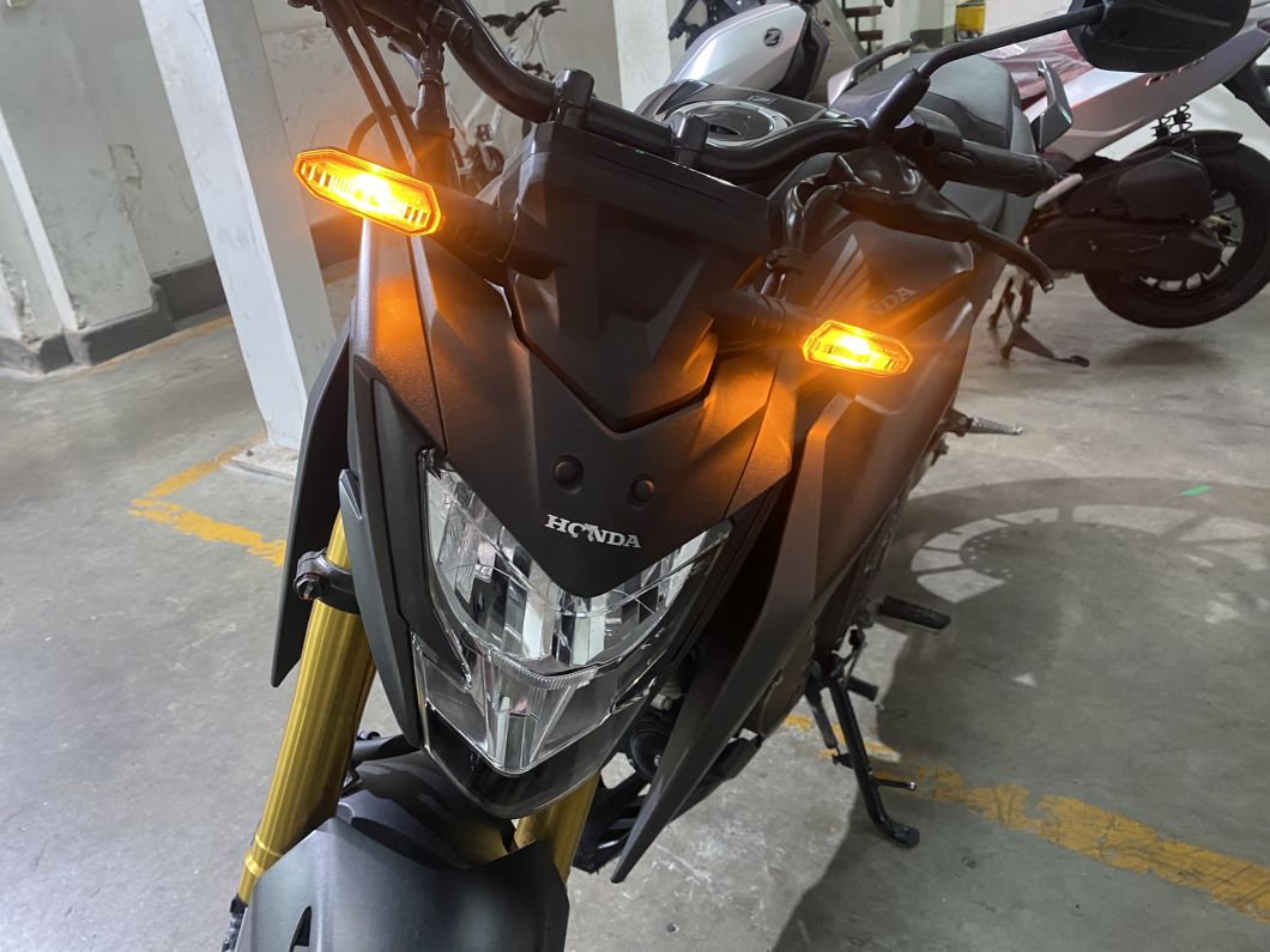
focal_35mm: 26
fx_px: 954
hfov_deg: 67.3
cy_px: 476
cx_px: 635
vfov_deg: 53.1
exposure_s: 1/25
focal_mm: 4.25
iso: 500
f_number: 1.8
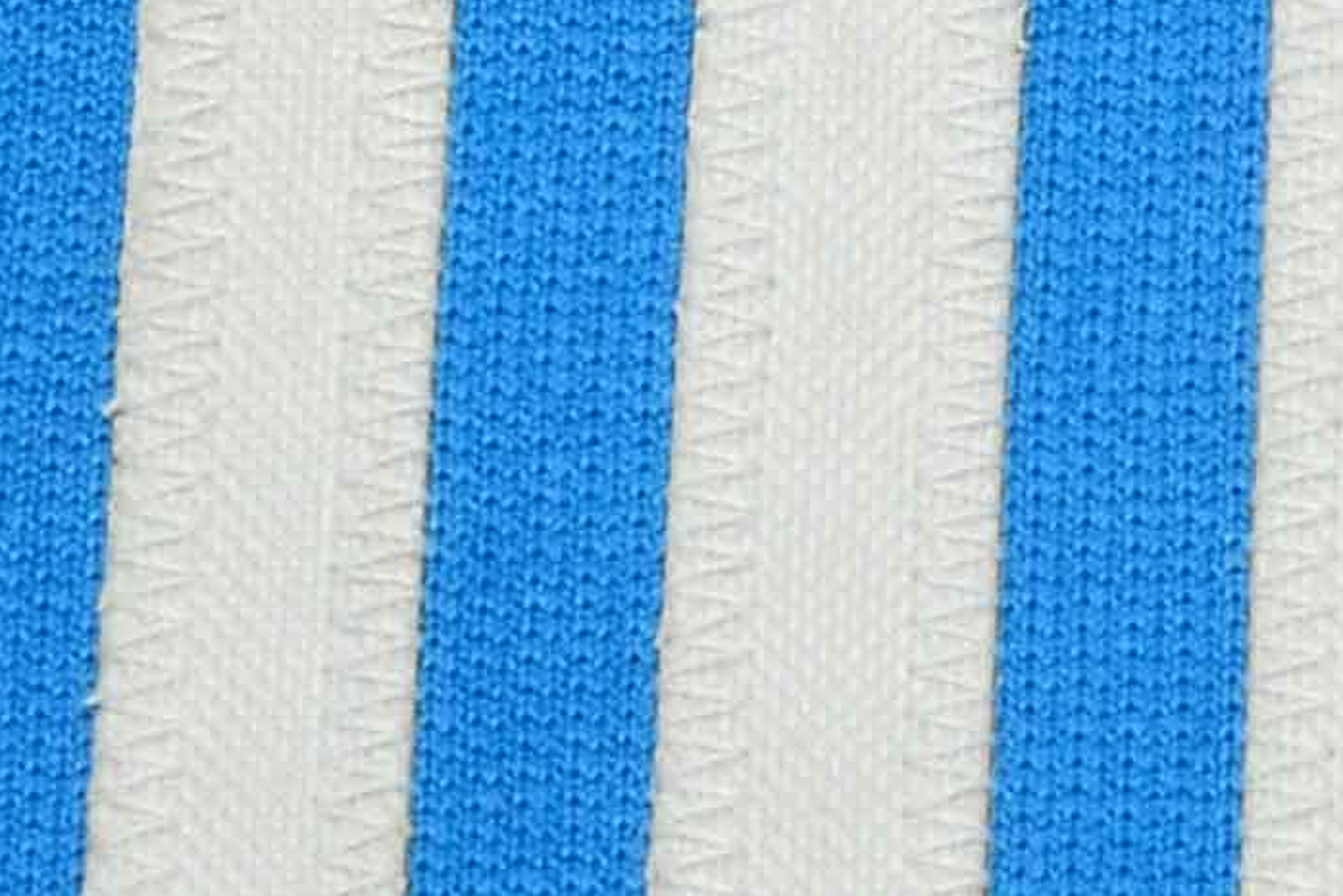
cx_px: 1841
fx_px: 24444
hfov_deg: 3.1
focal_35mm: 655
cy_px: -1023
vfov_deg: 2.1
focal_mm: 62
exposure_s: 1/160
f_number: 22
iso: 200
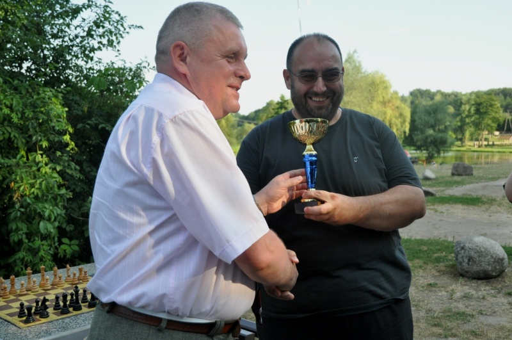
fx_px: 469
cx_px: 256
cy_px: 170
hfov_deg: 57.3
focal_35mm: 33
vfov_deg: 39.9
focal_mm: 22
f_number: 4.5
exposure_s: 1/1000
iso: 800
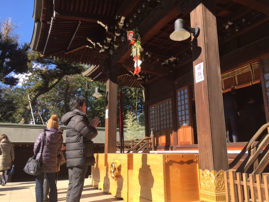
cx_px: 134
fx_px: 225
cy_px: 101
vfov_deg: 48.2
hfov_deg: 61.7
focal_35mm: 29
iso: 32
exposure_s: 1/648
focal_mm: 4.15
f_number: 2.2
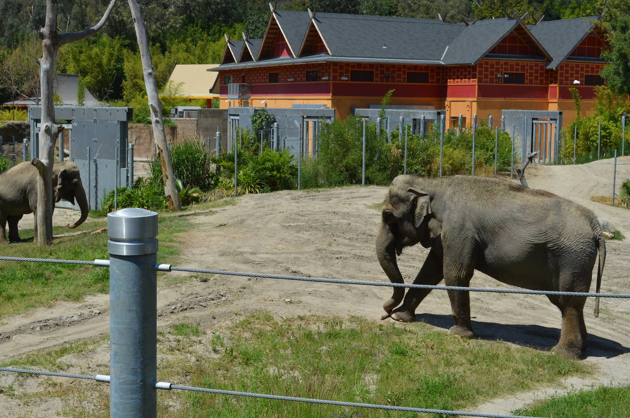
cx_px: 288
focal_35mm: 53
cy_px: 180
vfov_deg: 25.4
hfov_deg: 37.6
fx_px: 926
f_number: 9
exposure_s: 1/320
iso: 100
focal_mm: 30
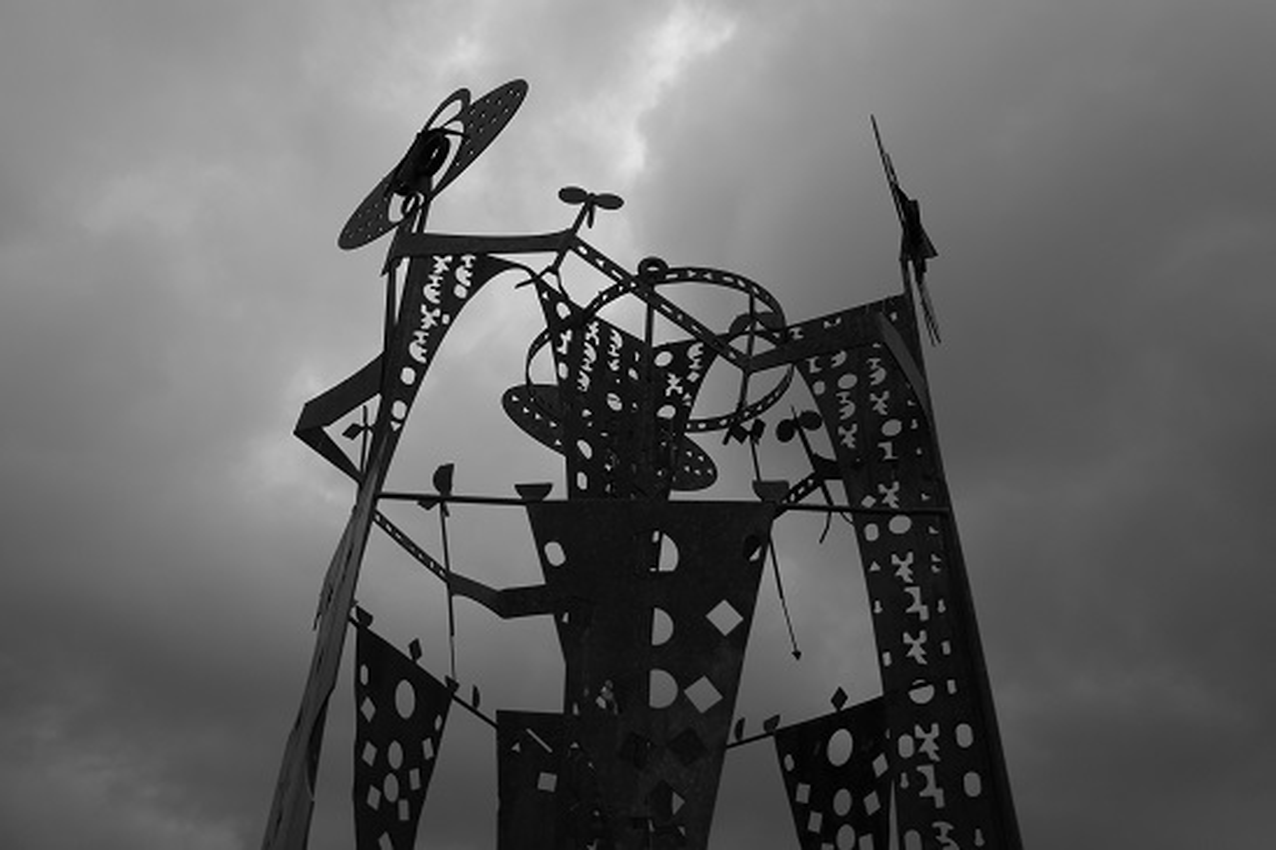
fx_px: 1028
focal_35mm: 29
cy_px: 425
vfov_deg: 44.9
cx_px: 638
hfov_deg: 63.7
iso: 125
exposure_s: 1/5000
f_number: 3.5
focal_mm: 10.6
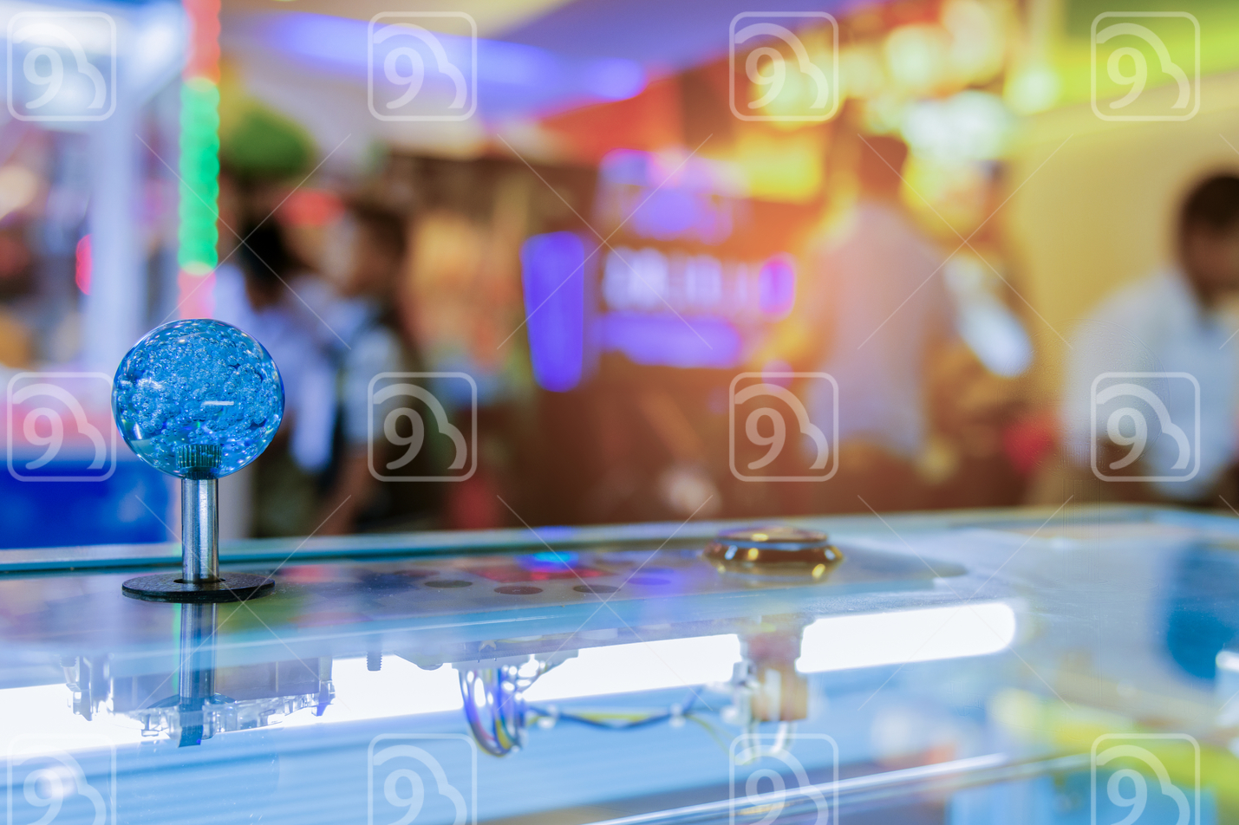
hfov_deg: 45.9
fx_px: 1463
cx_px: 641
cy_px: 423
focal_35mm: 43
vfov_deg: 31.5
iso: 220
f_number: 2.8
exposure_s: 1/40
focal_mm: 27
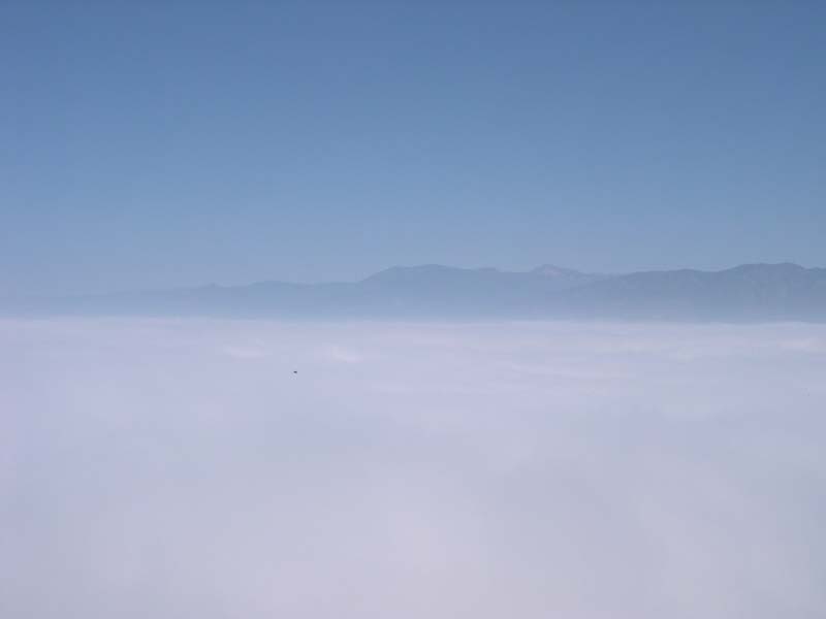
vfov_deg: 37.7
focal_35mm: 38
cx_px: 413
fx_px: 907
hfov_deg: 49.0
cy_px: 310
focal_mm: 8
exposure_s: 1/442
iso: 100
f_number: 7.6
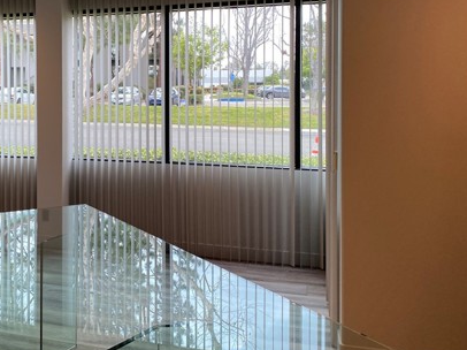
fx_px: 553
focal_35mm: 41
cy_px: 105
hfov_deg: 44.4
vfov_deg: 34.6
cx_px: 121
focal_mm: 4.25
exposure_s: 1/120
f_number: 1.8
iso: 100
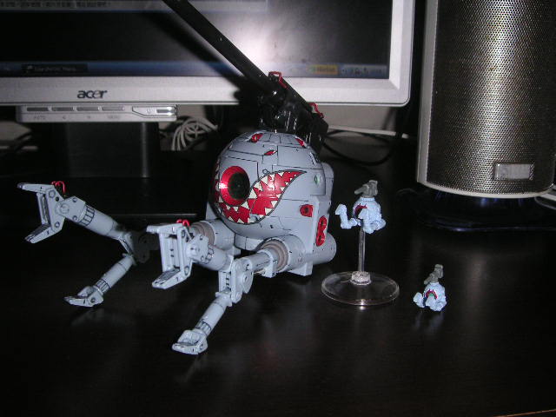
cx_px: 278
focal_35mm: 38
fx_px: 610
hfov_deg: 49.0
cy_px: 208
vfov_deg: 37.7
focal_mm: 6
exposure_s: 1/45
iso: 160
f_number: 6.7
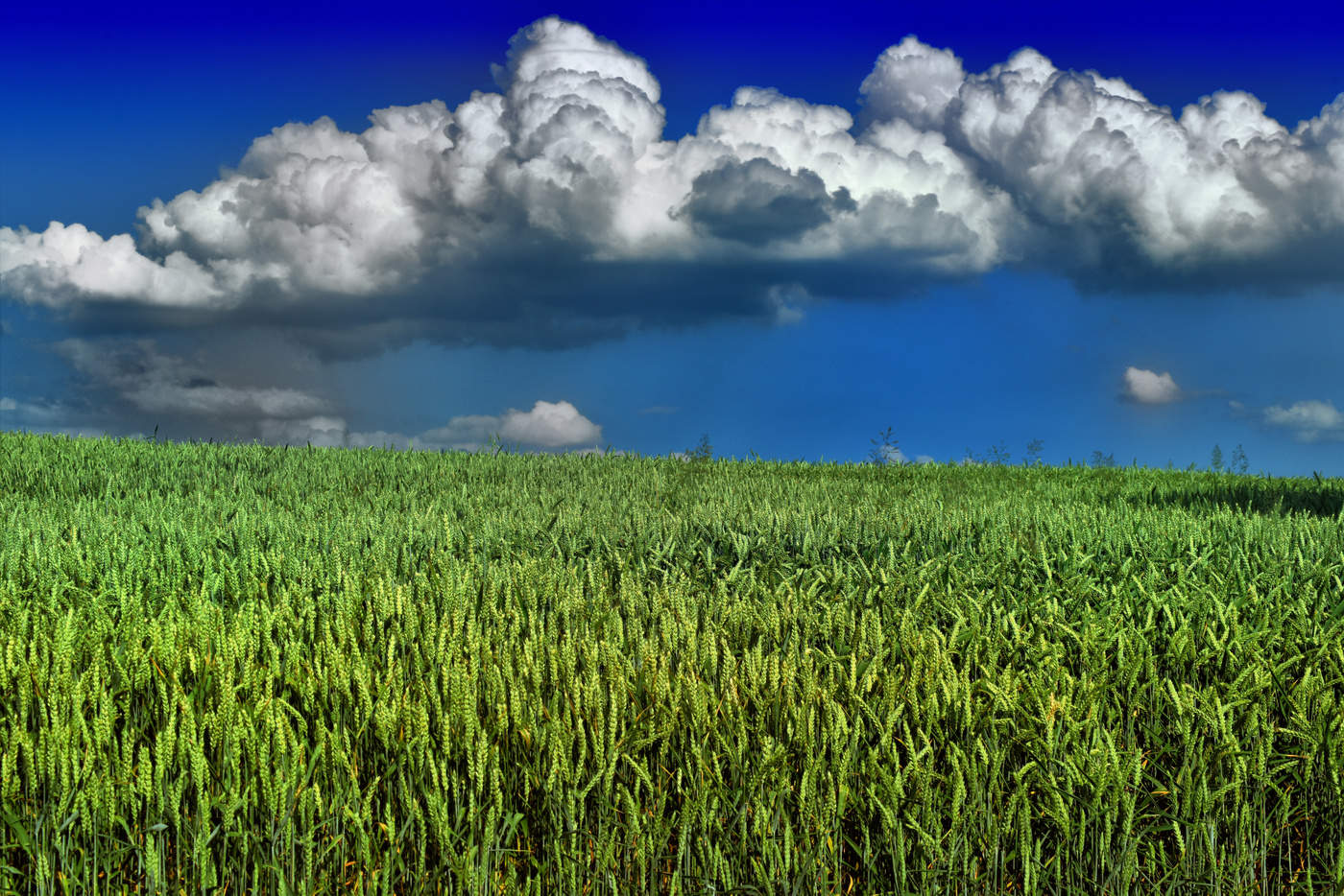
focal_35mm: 78
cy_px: 448
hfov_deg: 26.0
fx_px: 2912
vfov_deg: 17.5
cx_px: 672
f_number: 14
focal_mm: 78
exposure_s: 1/800
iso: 200
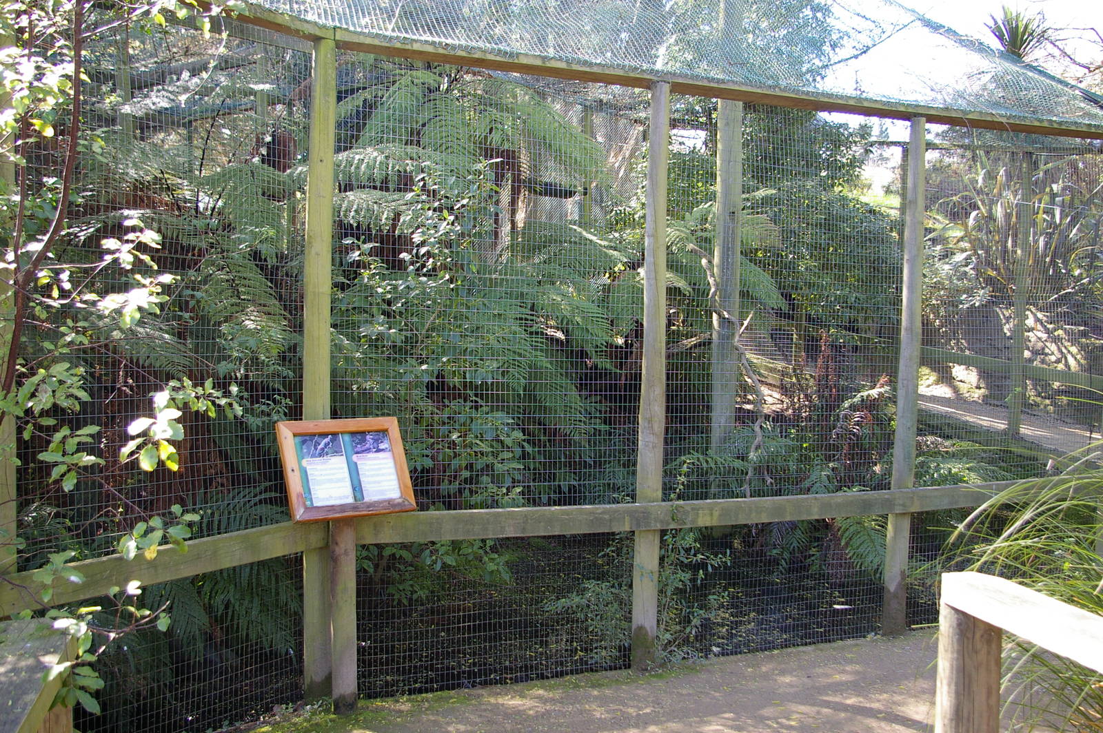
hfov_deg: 59.5
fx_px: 964
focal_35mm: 32
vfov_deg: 41.6
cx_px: 552
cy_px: 366
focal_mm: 21
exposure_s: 1/60
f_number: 4.5
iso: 400
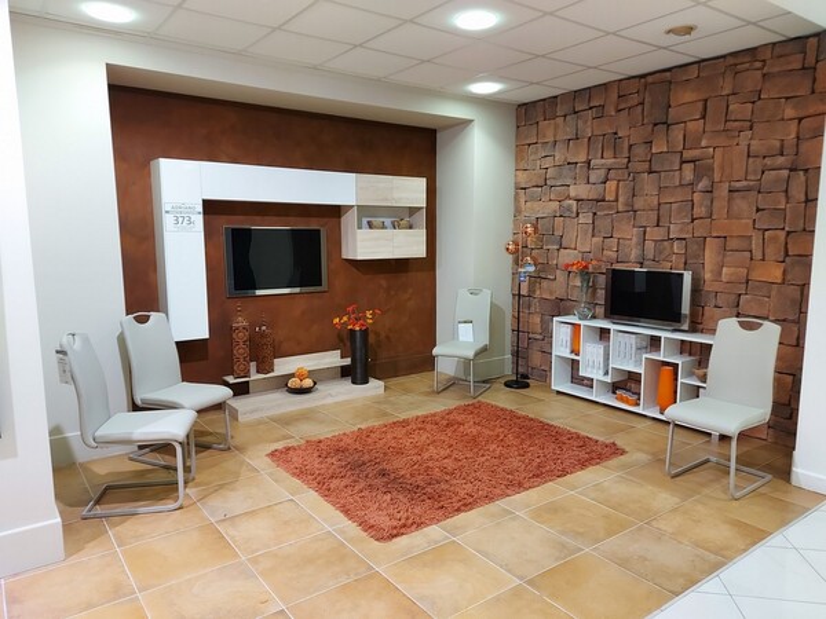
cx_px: 413
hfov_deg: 71.6
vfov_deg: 56.8
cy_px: 310
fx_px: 573
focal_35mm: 24
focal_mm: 5.23
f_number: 1.8
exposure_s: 1/50
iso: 250
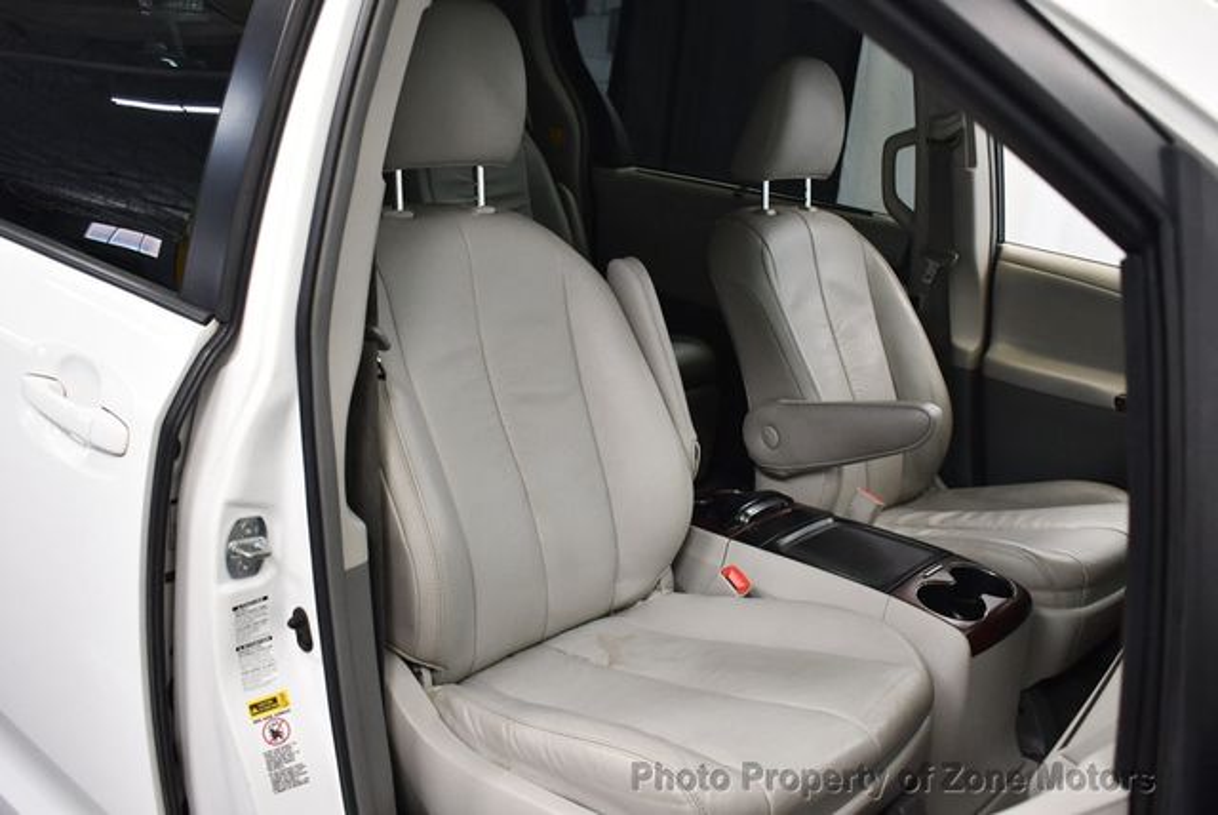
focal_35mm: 36
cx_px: 609
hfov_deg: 53.1
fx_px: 1219
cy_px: 408
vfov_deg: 36.9
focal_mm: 18
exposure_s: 1/125
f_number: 3.5
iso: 1400
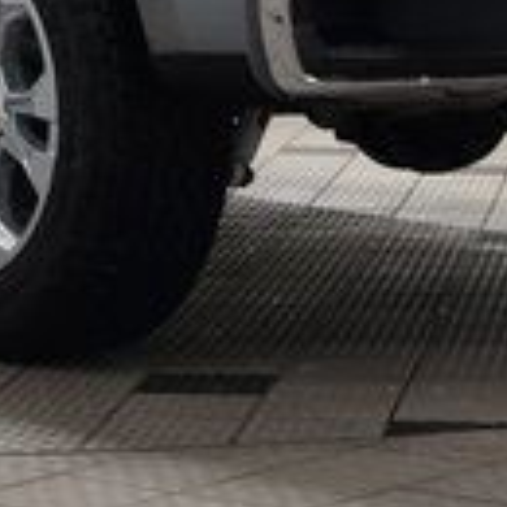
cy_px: -185
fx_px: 3647
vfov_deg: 7.8
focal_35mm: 220
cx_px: 148
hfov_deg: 7.9
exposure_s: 1/20
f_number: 6.3
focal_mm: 35
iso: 400
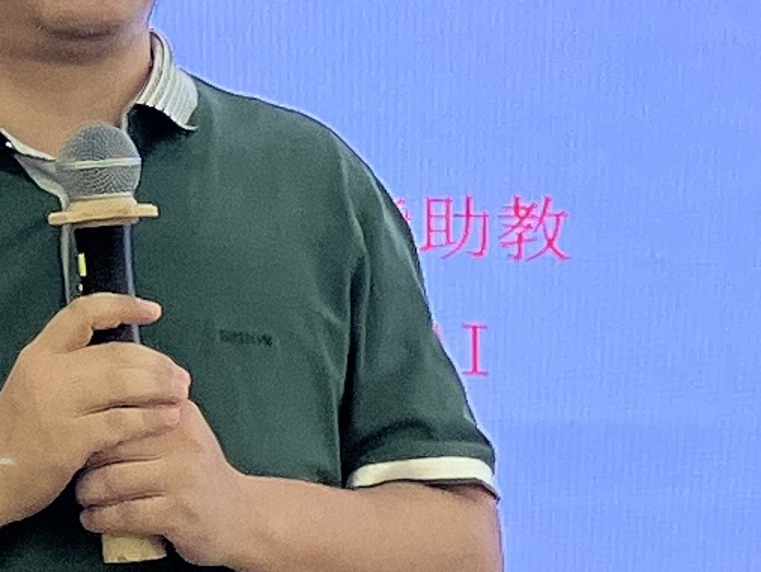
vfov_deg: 6.6
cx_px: -62
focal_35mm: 223
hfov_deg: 8.8
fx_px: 4905
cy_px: -295
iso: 50
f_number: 1.8
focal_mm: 3.99
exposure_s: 1/50
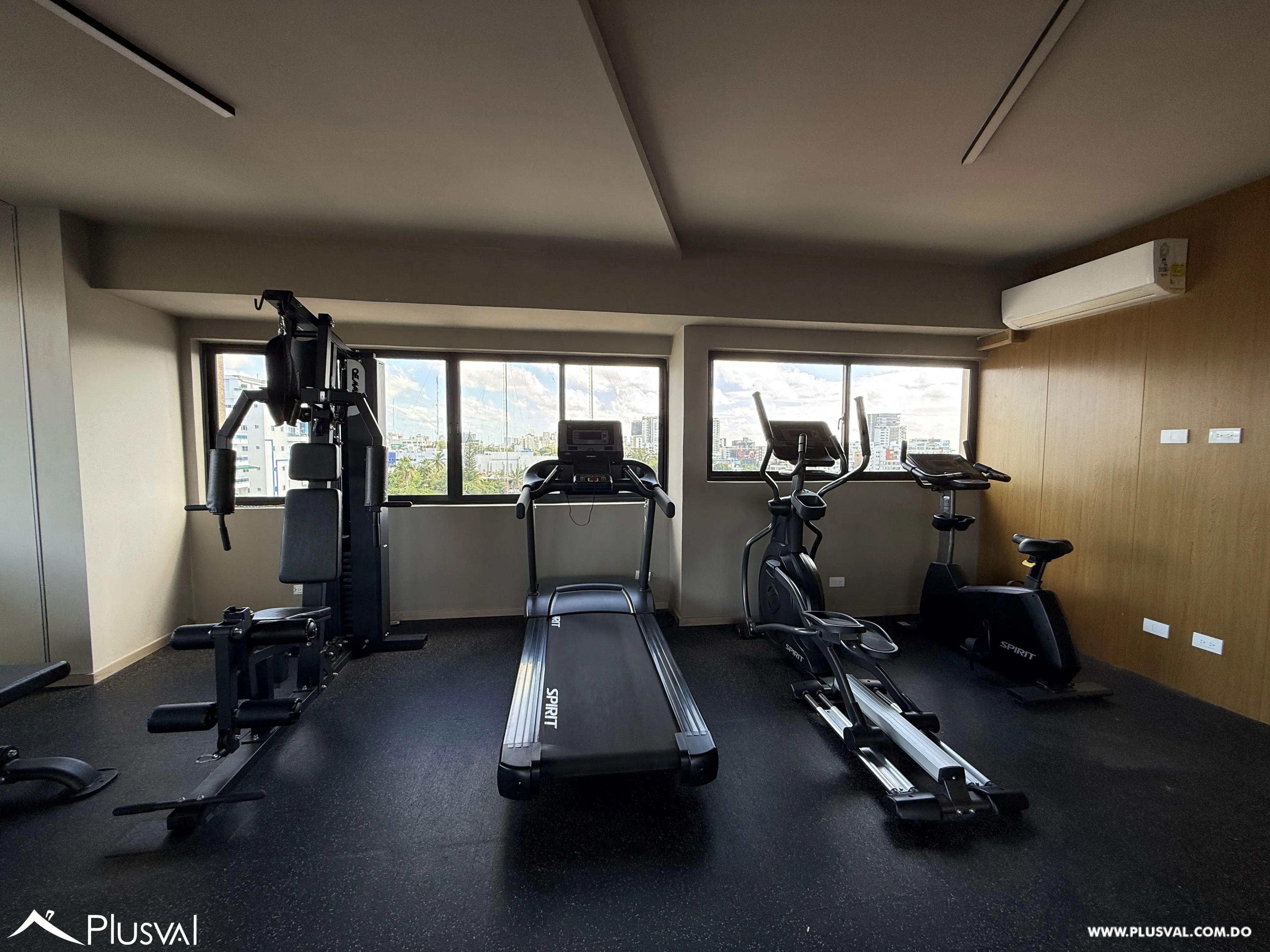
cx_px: 635
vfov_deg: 85.7
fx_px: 514
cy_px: 476
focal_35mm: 14
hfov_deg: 102.1
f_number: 2.2
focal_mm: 2.22
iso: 64
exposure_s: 1/160
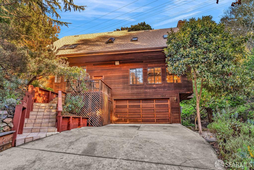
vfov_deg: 59.5
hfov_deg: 81.2
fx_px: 148
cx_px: 127
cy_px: 85
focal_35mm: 21
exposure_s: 1/20
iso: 320
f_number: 8
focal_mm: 21
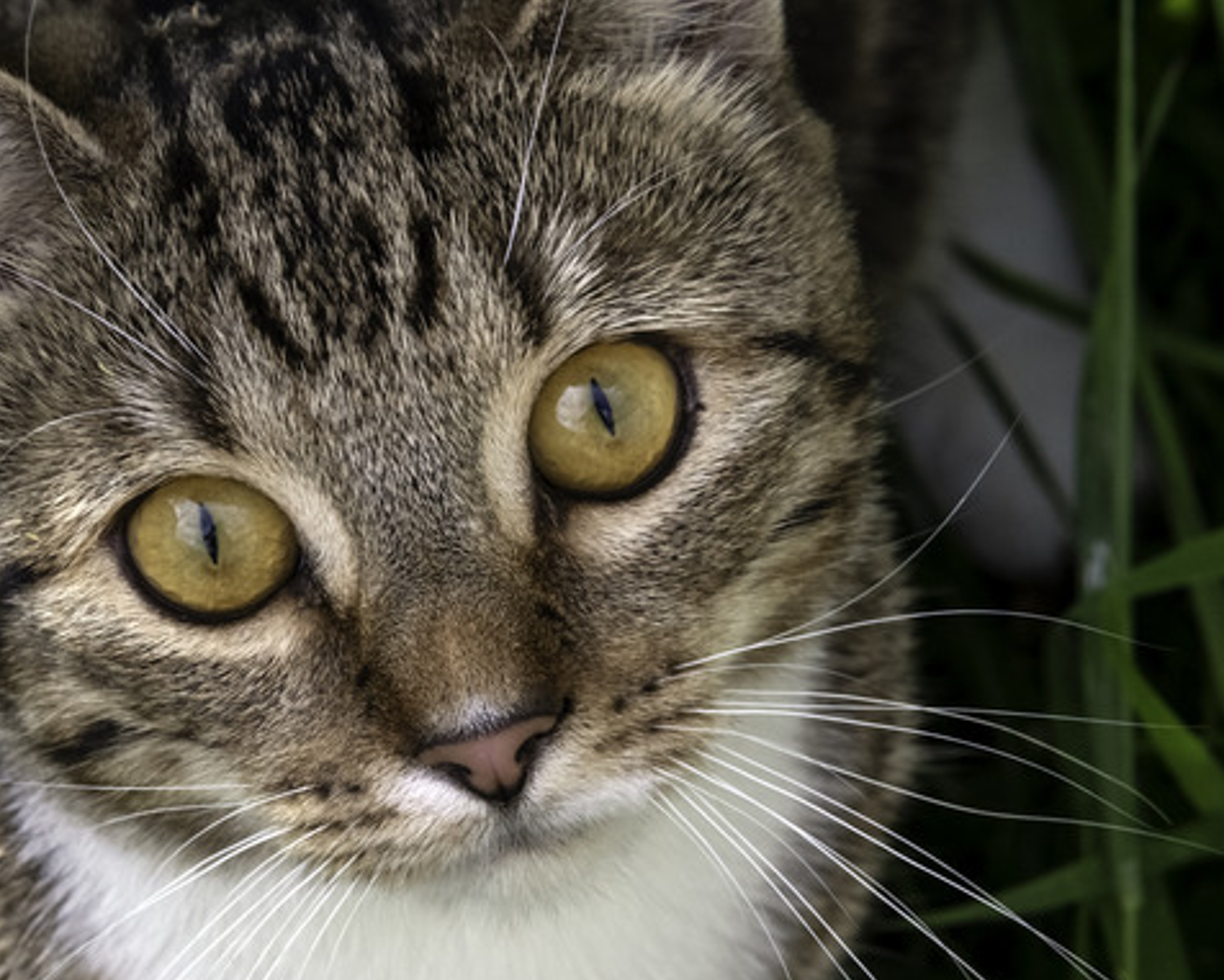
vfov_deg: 3.4
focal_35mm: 461
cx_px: 424
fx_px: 16703
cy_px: 607
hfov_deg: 4.2
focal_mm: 300
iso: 2200
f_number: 22
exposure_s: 1/320
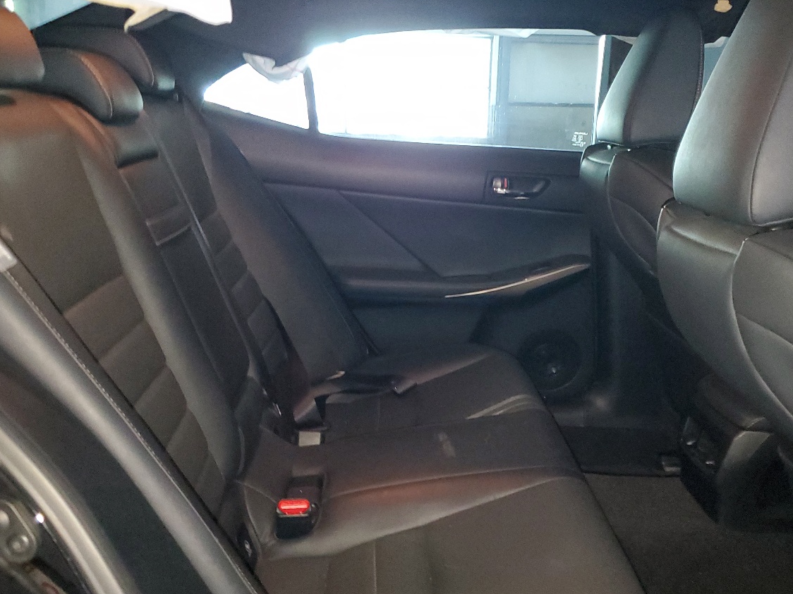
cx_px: 440
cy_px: 328
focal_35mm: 37
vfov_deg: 38.6
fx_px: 848
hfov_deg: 50.0
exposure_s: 1/15
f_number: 1.5
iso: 503
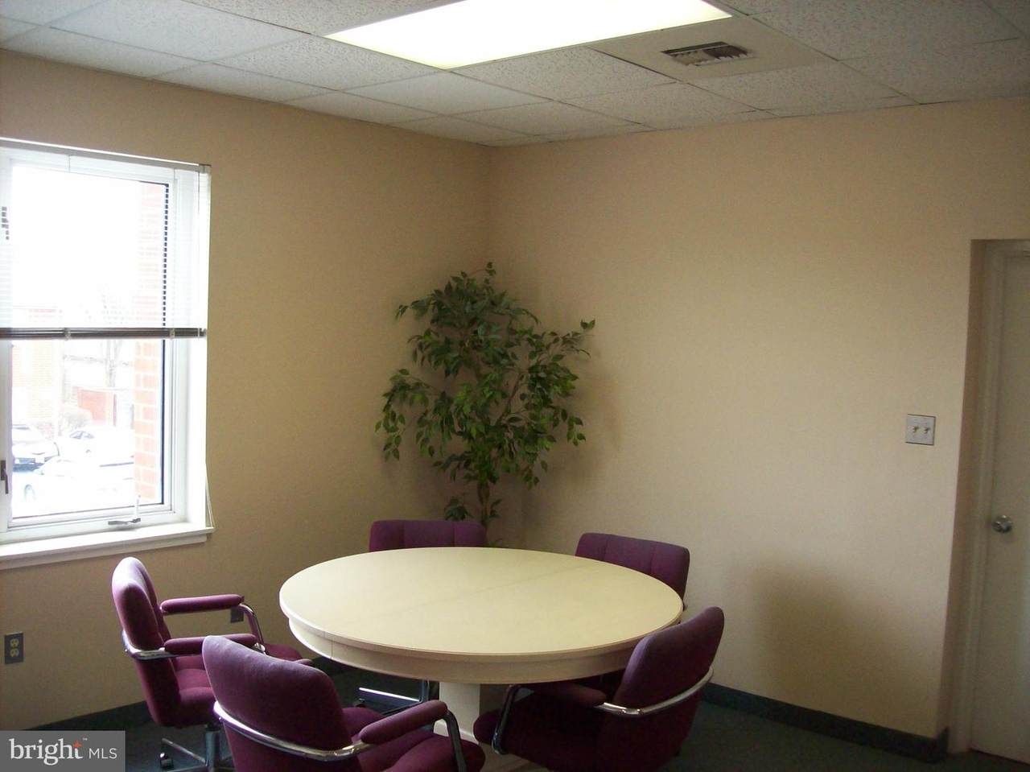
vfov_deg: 39.6
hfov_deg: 51.4
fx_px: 1071
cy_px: 386
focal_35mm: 36
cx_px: 515
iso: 200
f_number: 2.7
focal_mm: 6
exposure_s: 1/84.1
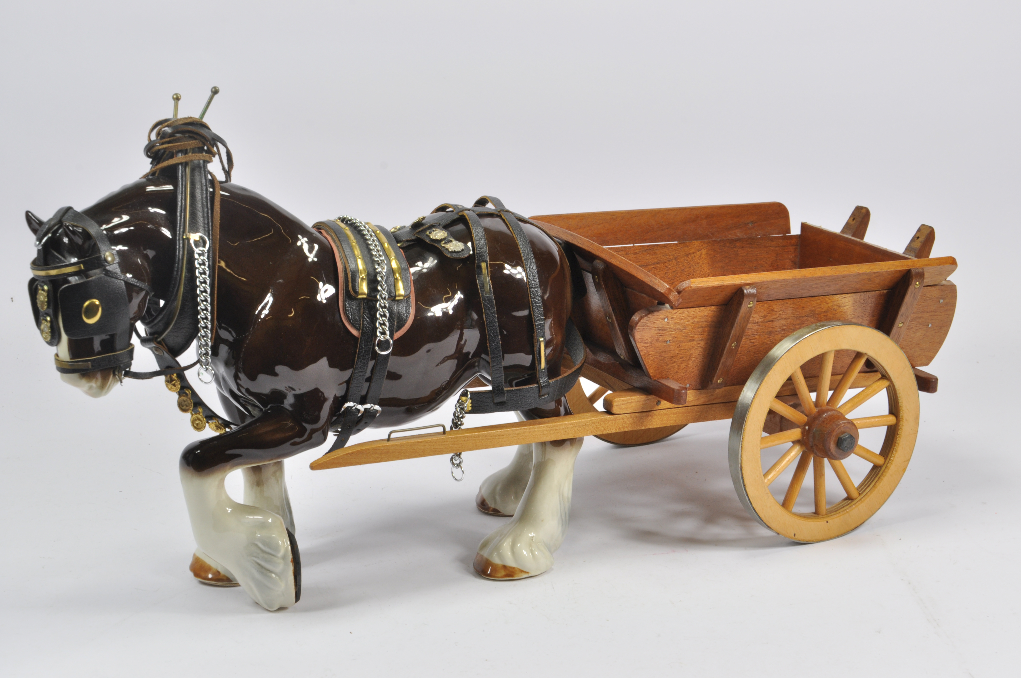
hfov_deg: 21.9
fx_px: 2634
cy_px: 339
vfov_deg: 14.7
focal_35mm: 93
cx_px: 510
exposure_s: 1/13
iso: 250
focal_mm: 62
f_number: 22
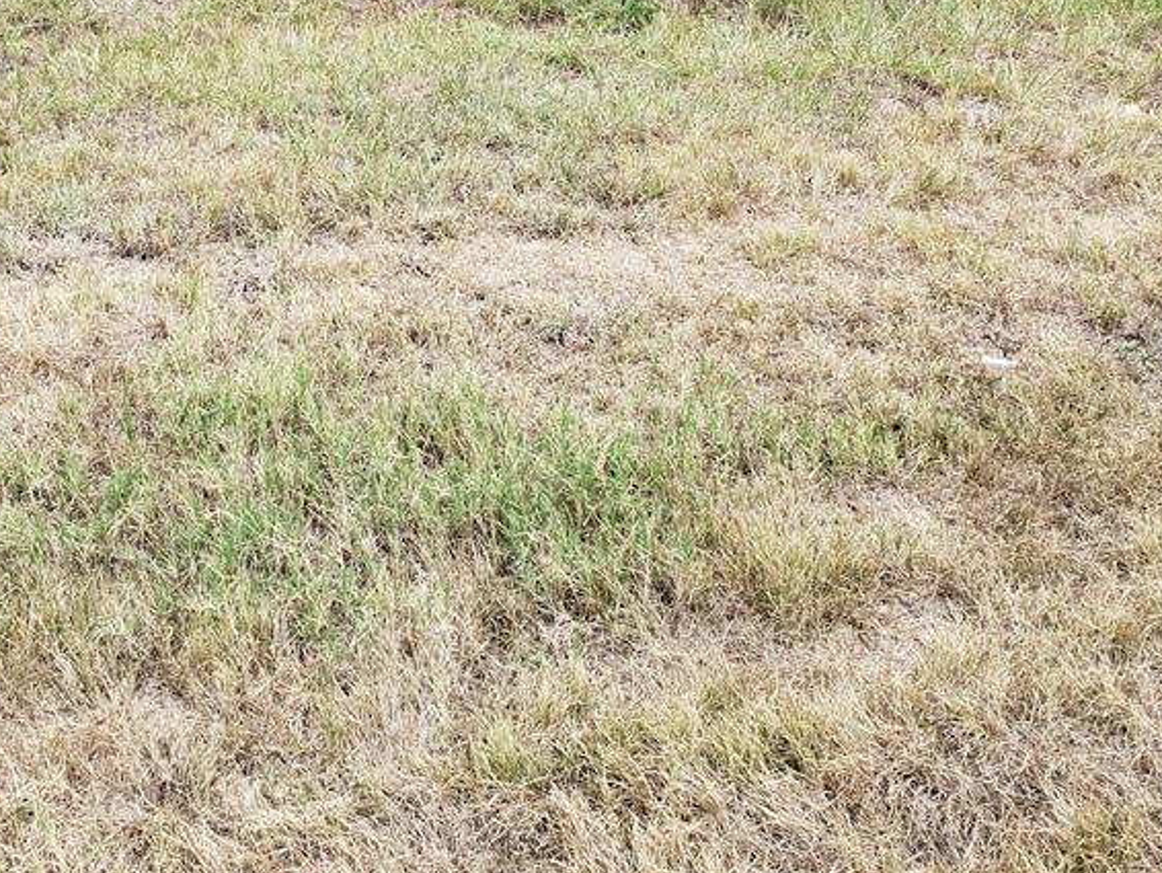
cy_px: 253
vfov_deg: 30.5
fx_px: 1578
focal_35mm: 47
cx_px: 363
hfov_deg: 39.8
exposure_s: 1/887
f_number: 2.4
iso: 50
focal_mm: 4.3
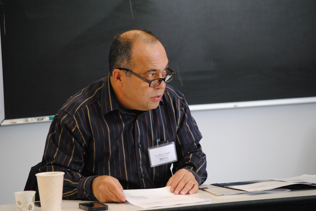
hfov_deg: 10.9
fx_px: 1655
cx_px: 158
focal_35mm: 189
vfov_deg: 7.3
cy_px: 106
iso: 1100
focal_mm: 125
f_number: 4.8
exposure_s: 1/125
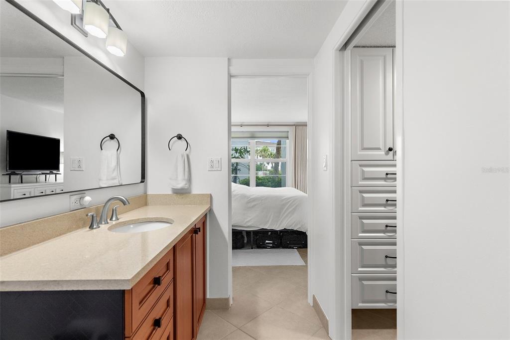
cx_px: 255
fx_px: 255
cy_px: 170
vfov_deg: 67.3
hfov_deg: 90.0
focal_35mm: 18
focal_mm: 18
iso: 400
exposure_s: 1/10
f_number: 7.1
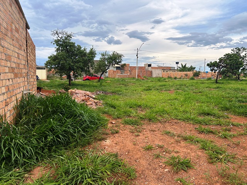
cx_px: 124
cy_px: 92
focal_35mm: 26
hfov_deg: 67.3
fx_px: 186
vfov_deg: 53.1
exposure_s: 1/932
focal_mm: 5.7
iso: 50
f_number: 1.5
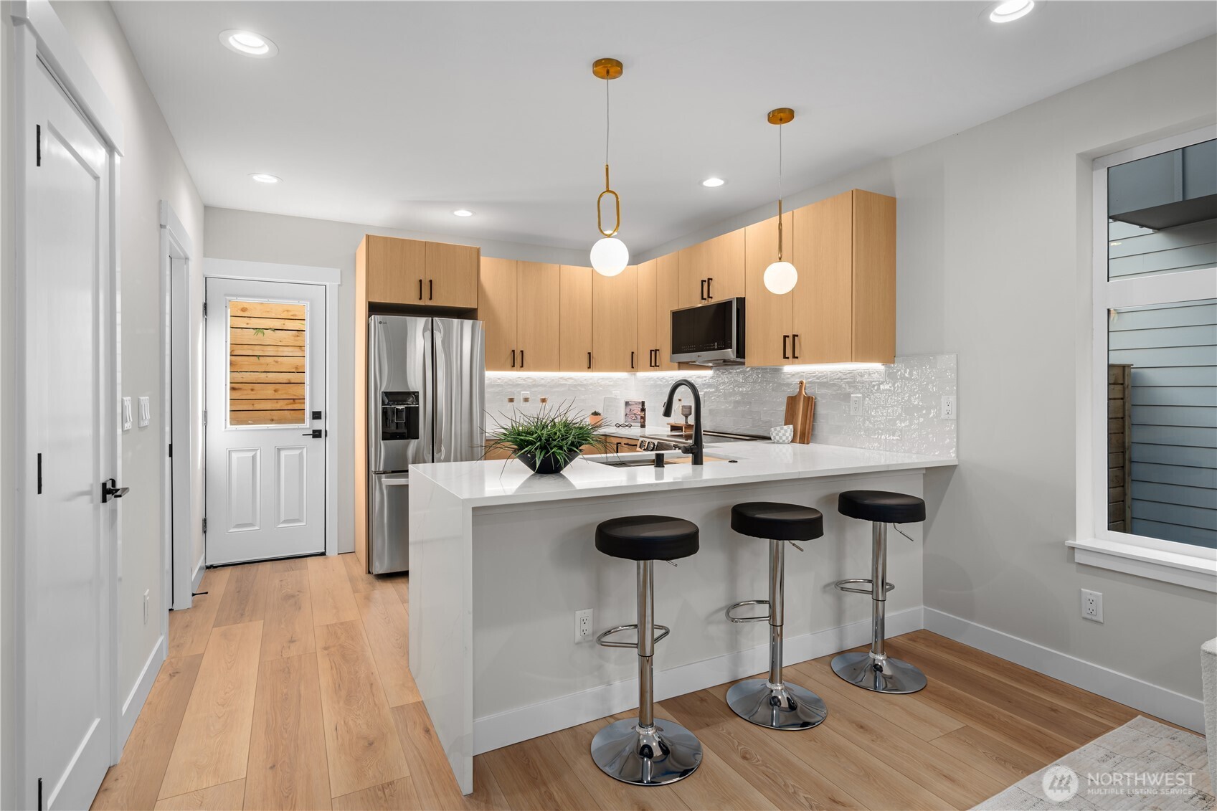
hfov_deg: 93.3
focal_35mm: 17
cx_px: 608
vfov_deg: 70.4
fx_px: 575
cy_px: 406
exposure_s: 1/2.5
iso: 100
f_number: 8
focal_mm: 17
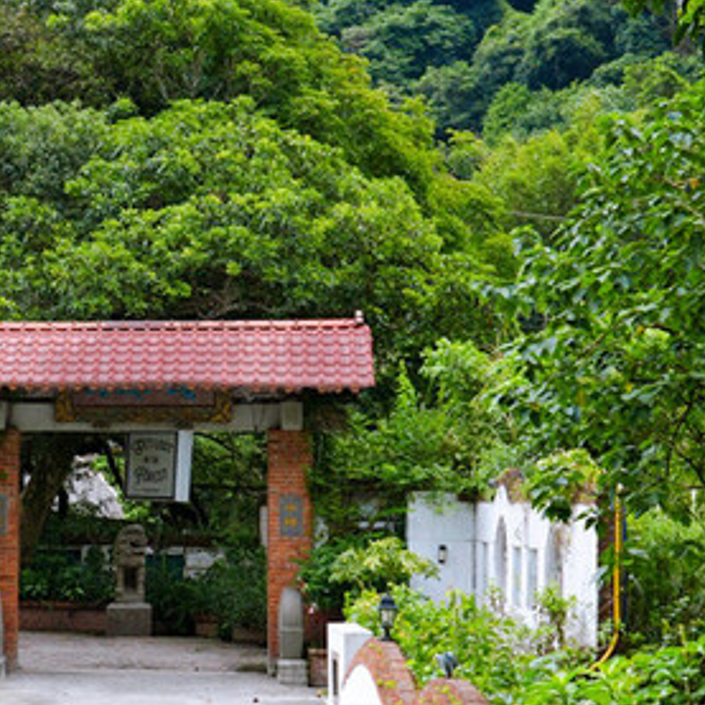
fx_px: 2166
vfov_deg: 18.5
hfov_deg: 18.3
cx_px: 120
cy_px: 410
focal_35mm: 94
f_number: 6.3
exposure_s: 1/100
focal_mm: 36
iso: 320
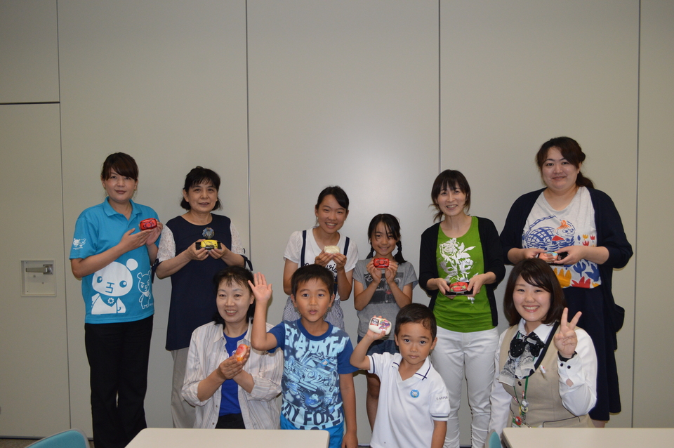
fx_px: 561
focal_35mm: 30
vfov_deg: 43.5
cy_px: 224
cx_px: 337
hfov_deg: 62.0
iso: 800
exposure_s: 1/100
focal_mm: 20
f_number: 5
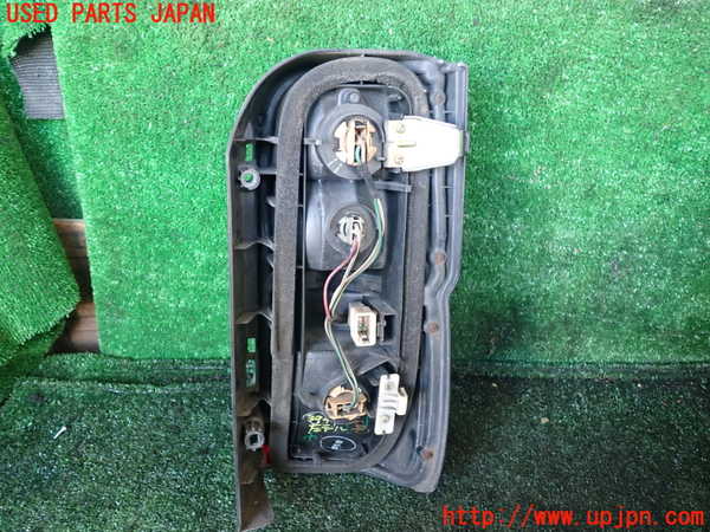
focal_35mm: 30
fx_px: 615
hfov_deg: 60.0
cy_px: 266
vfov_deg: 46.8
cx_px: 355
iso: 400
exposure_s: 1/30
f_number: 2.3
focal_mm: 5.4
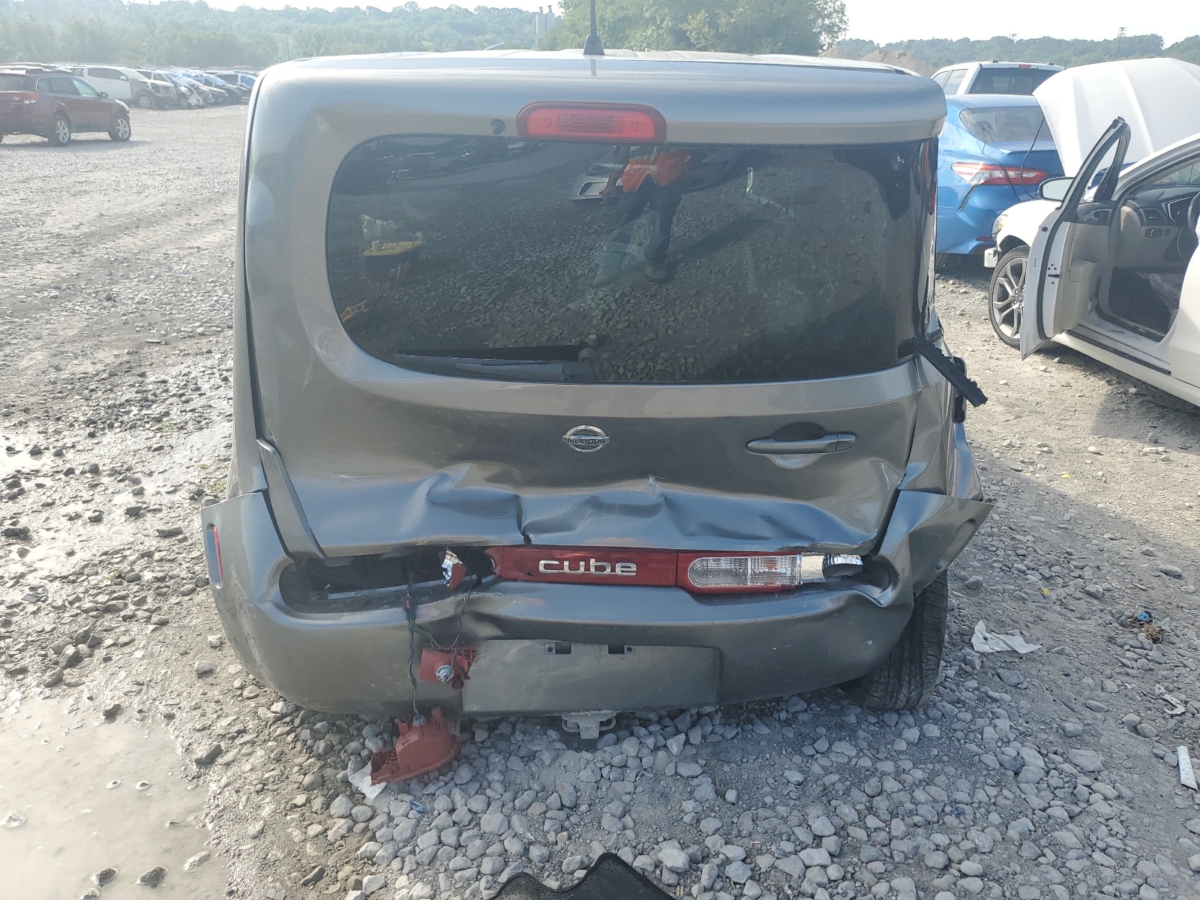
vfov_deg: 53.1
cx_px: 600
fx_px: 901
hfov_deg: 67.3
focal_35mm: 26
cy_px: 450
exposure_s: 1/1250
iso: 50
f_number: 1.5
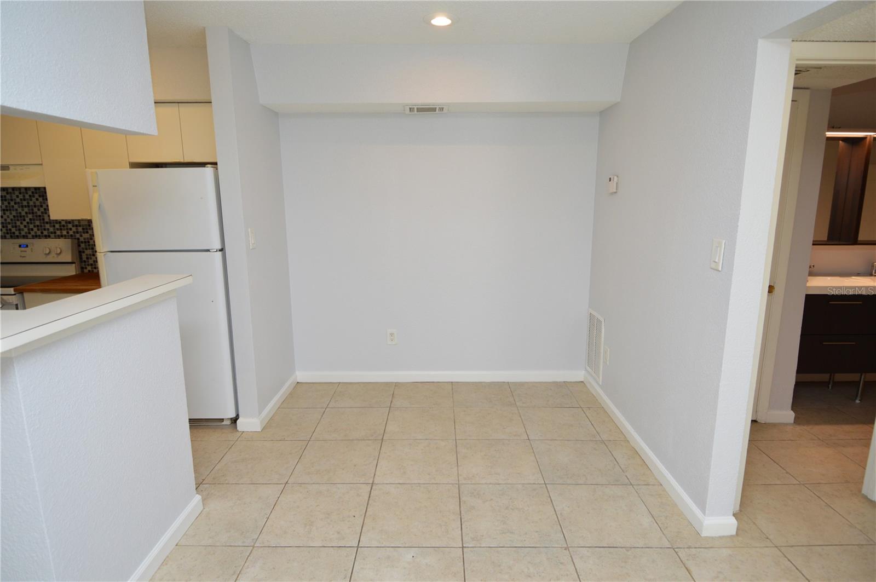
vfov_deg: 67.3
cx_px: 438
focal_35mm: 18
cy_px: 291
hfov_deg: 90.1
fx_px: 438
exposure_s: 1/60
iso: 400
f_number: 4
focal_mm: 12
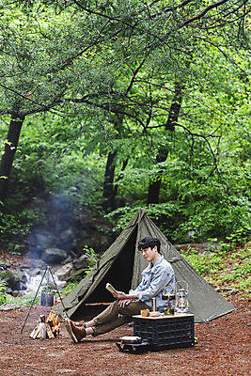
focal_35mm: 85
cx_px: 126
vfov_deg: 23.9
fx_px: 888
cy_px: 188
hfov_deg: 16.1
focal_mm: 85
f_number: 2.5
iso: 800
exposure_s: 1/200
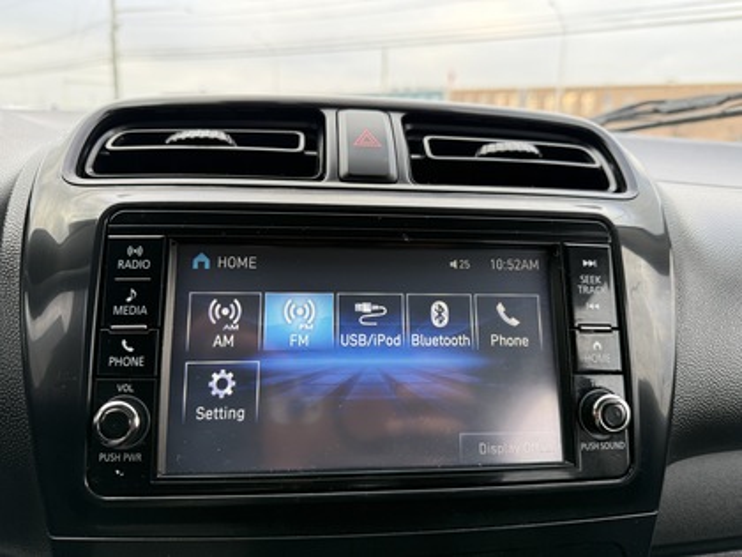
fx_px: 514
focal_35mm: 24
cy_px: 278
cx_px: 371
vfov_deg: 56.8
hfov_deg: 71.6
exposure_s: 1/241
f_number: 1.78
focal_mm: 6.76
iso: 125
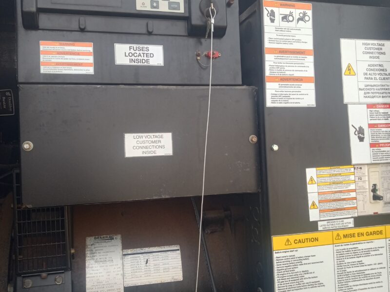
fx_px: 315
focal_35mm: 28
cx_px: 195
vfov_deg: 49.7
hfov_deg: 63.4
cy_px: 146
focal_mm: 3.42
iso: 100
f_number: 2.2
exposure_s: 1/155
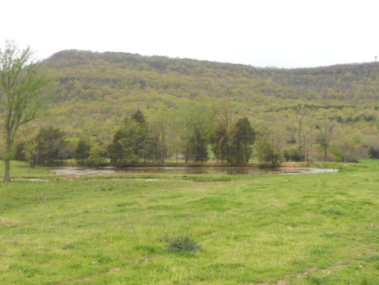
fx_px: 591
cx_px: 190
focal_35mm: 54
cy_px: 142
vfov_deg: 27.0
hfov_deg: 35.5
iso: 80
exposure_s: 1/50
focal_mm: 9.8
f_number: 4.8
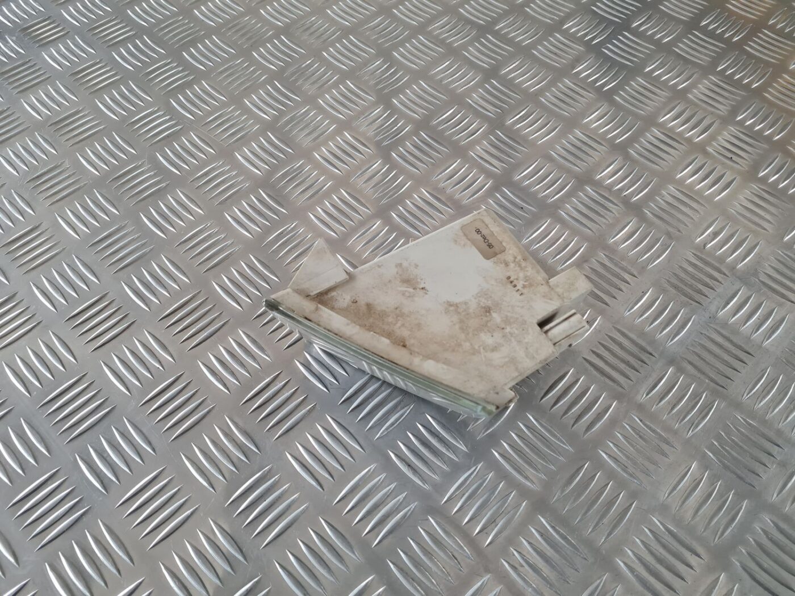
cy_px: 298
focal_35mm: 26
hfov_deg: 67.3
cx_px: 398
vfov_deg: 53.1
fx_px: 597
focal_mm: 5.4
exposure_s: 1/100
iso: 160
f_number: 1.8
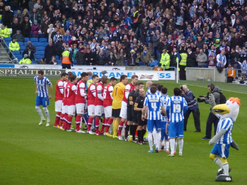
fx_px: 2533
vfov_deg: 4.2
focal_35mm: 355
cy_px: 92
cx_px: 124
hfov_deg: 5.6
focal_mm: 63.6
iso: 800
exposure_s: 1/250
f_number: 5.9
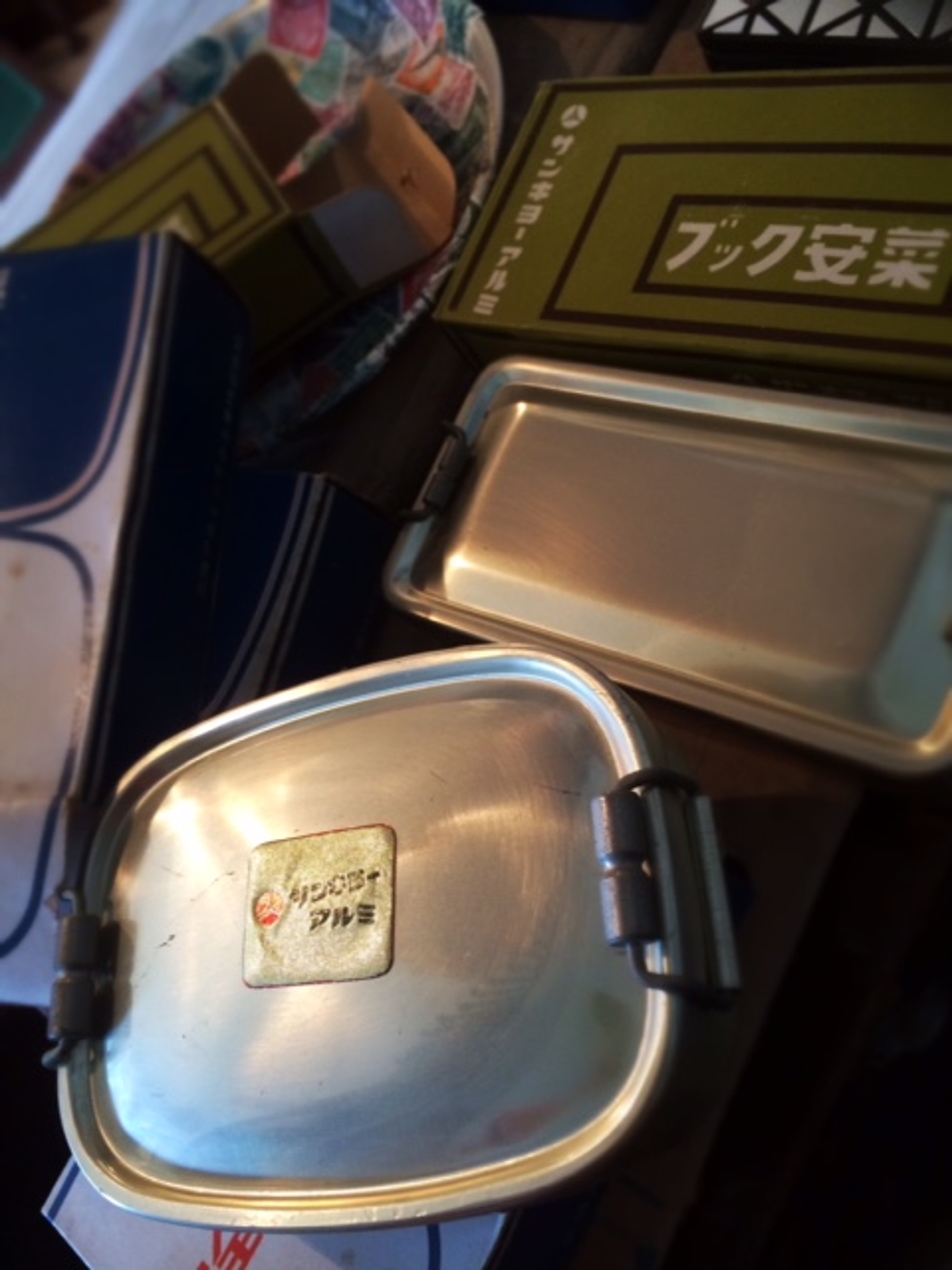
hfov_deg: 48.2
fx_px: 1063
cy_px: 635
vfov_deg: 61.7
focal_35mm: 29
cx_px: 476
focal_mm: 4.15
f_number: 2.2
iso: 125
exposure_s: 1/30
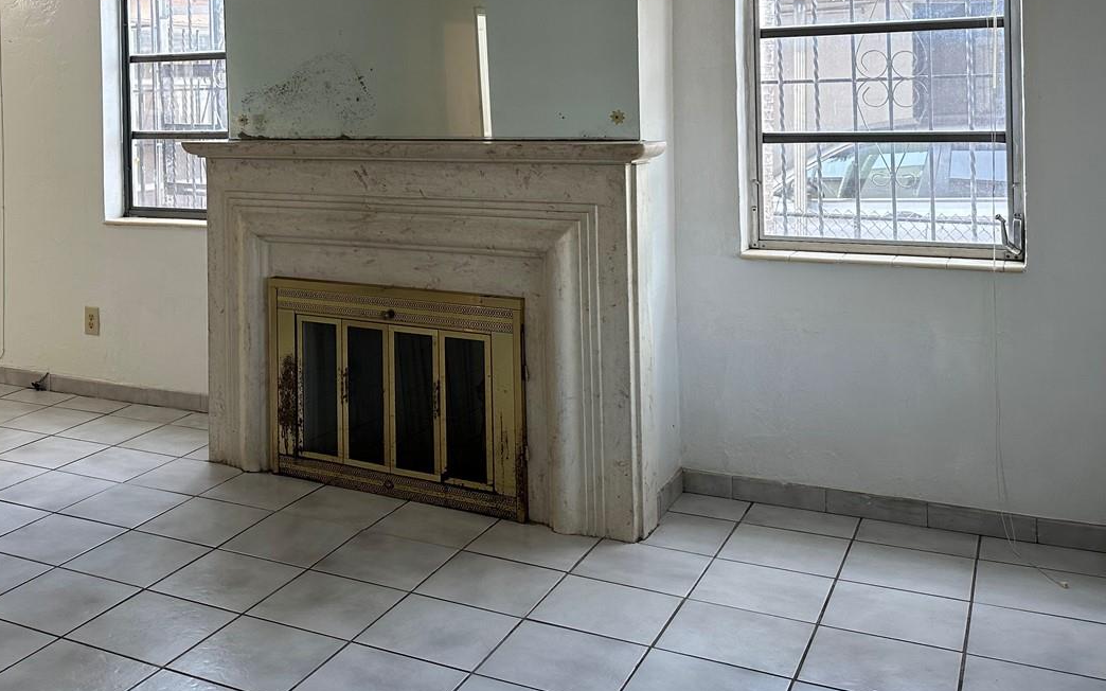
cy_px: 111
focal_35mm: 39
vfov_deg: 31.7
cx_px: 326
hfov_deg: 49.1
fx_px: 1175
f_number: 1.78
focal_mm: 6.86
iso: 125
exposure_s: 1/120
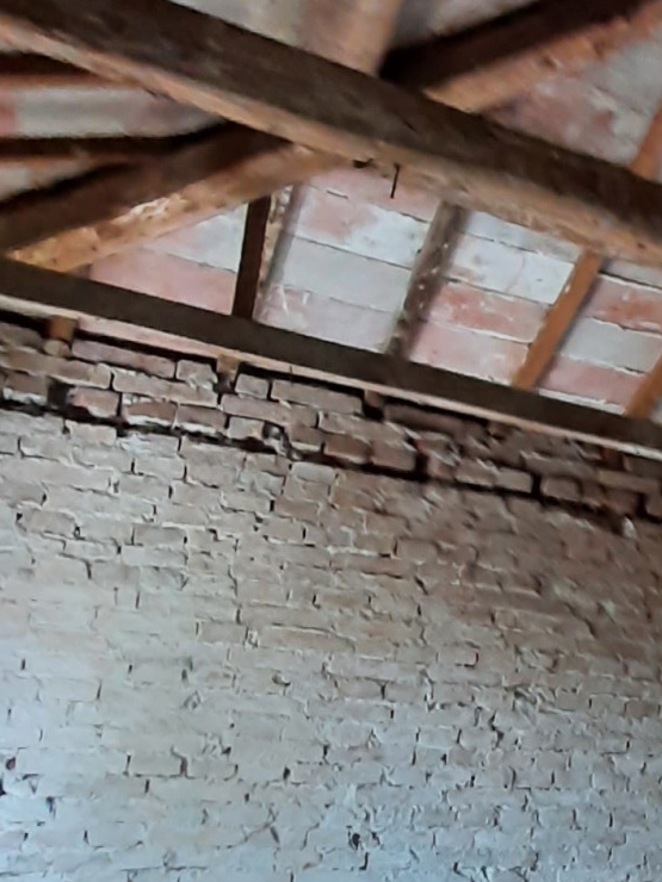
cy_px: 601
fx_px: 1147
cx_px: 1056
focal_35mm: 45
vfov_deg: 41.4
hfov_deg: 23.7
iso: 160
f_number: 2.2
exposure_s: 1/33
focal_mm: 1.42
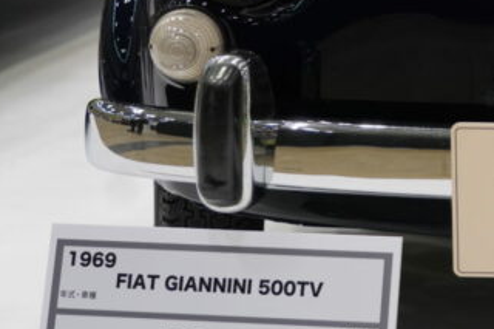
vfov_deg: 13.6
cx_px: 684
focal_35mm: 97
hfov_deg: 19.1
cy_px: -101
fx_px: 1330
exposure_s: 1/40
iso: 640
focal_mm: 31
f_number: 4
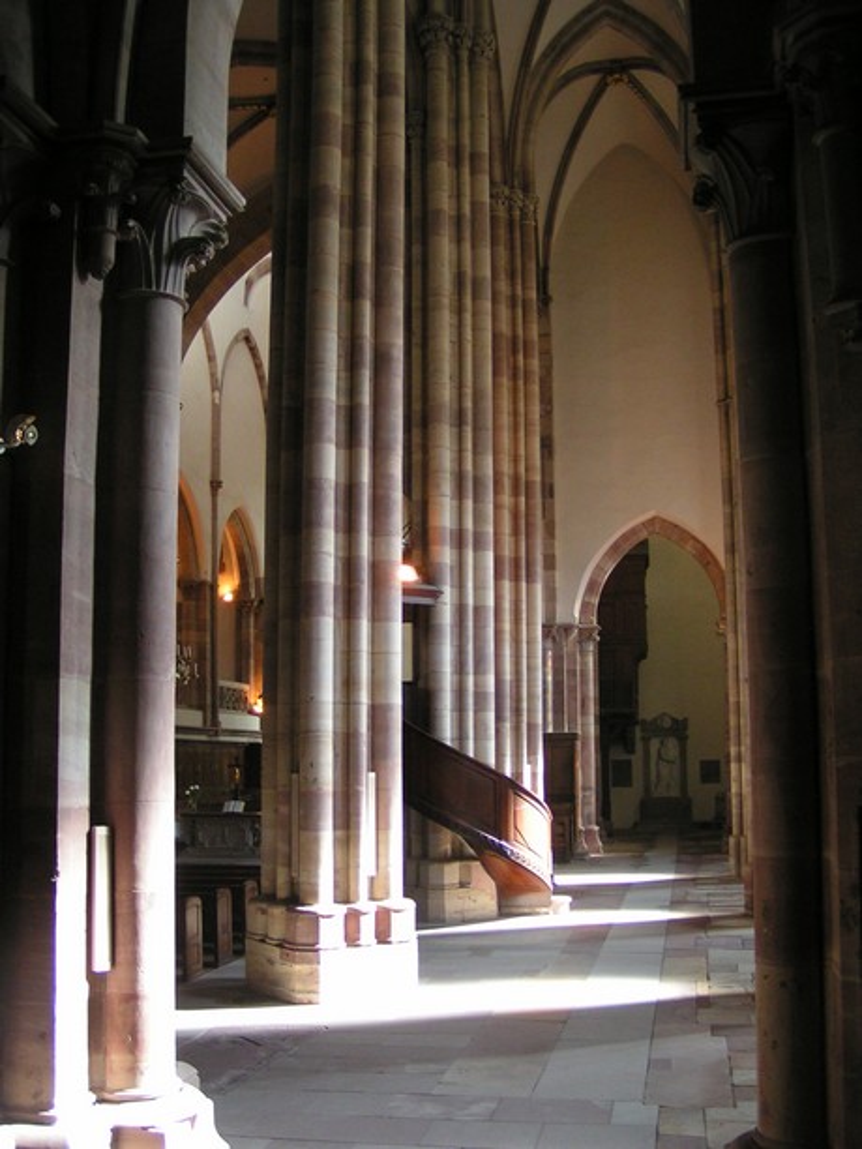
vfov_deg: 49.0
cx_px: 431
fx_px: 1261
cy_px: 574
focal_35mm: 38
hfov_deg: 37.7
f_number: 2.8
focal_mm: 5.8
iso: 125
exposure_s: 1/40
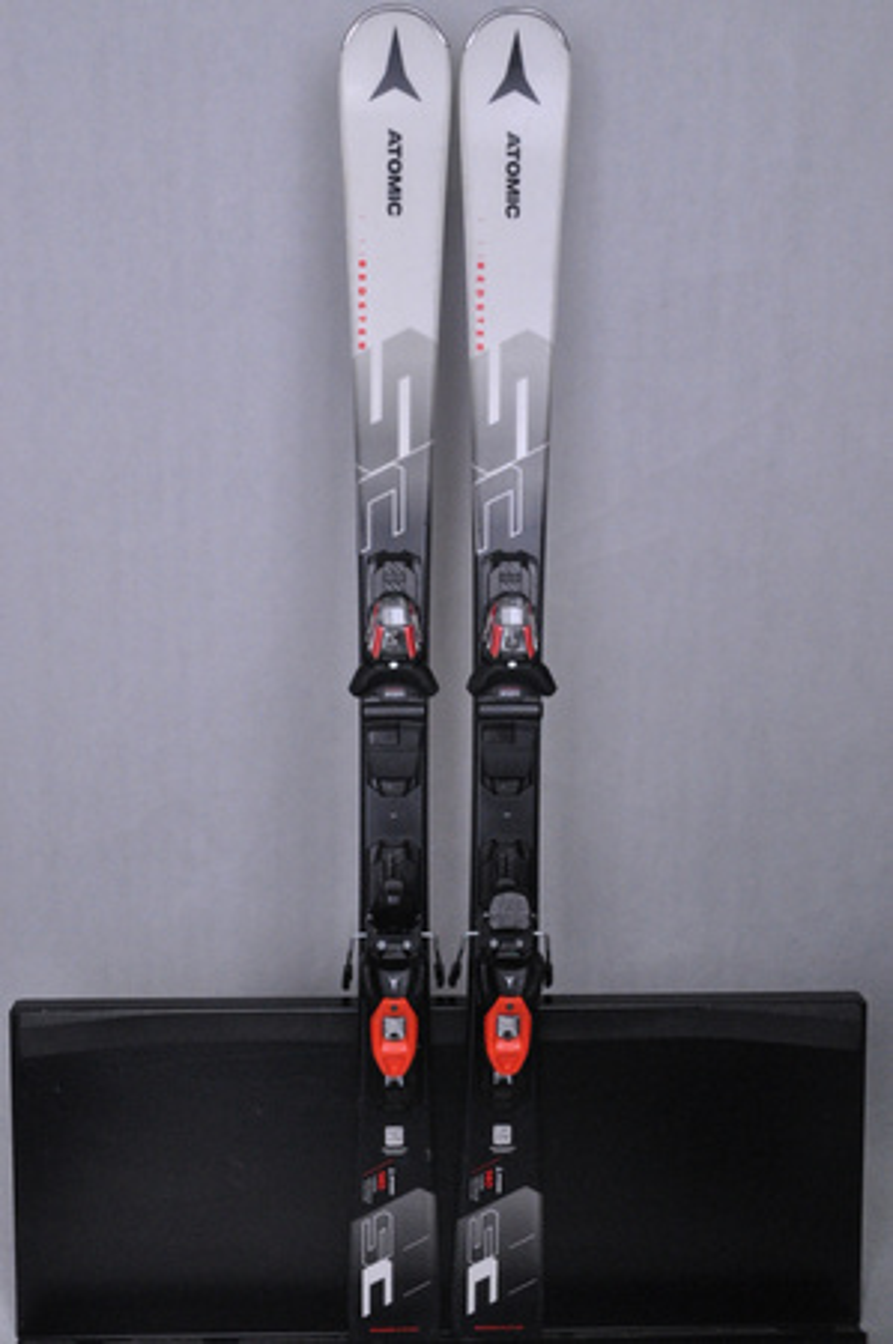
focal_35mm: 39
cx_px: 446
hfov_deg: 34.1
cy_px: 672
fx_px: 1454
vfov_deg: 49.6
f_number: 9.5
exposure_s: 1/125
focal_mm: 26
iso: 3200
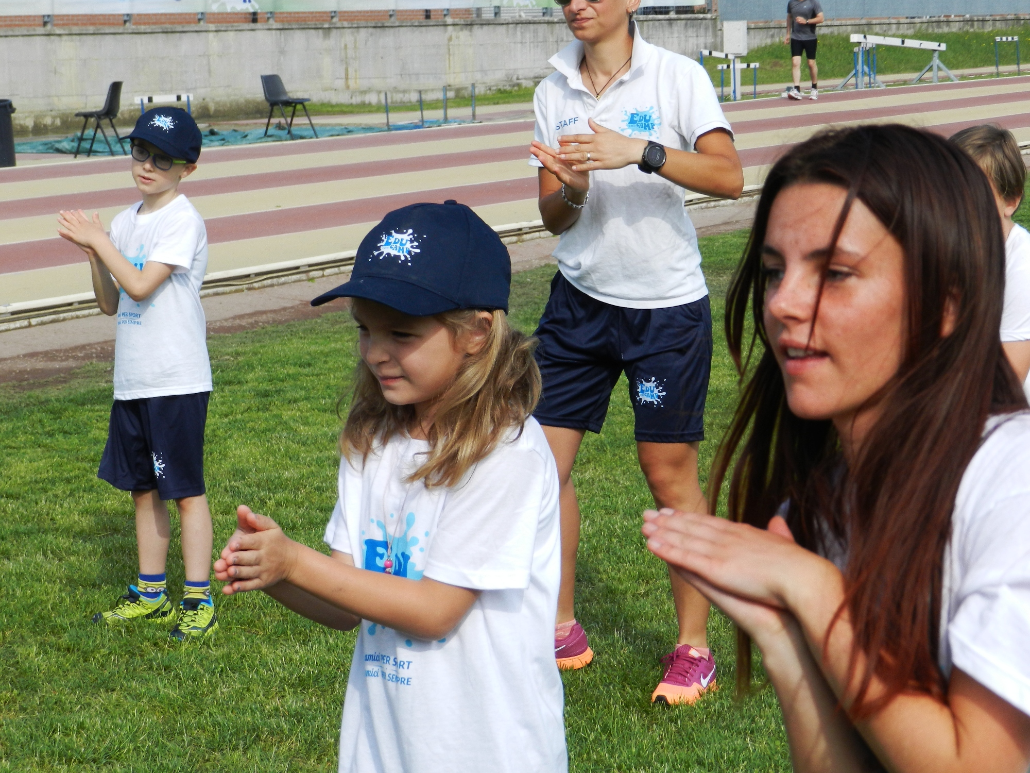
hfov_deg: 19.6
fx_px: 2976
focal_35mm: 100
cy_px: 386
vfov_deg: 14.8
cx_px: 515
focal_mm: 17.7
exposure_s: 1/640
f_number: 4.6
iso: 160
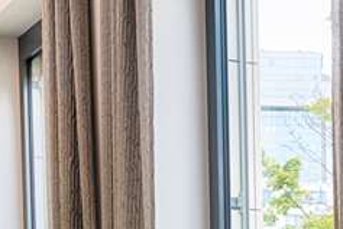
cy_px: 425
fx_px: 1211
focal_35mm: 127
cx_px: 378
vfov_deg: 10.1
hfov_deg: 15.7
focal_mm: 29.5
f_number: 8
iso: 100
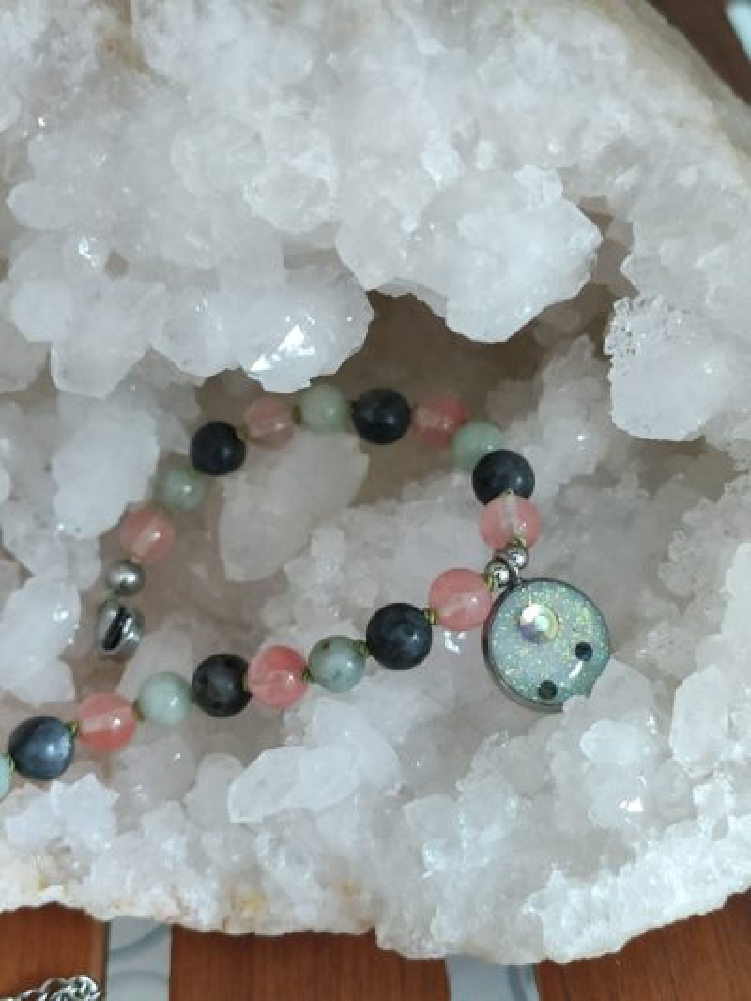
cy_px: 500
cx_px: 376
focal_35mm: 26
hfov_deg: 53.1
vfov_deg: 67.3
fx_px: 752
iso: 495
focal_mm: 4.77
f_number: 1.75
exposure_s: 1/33
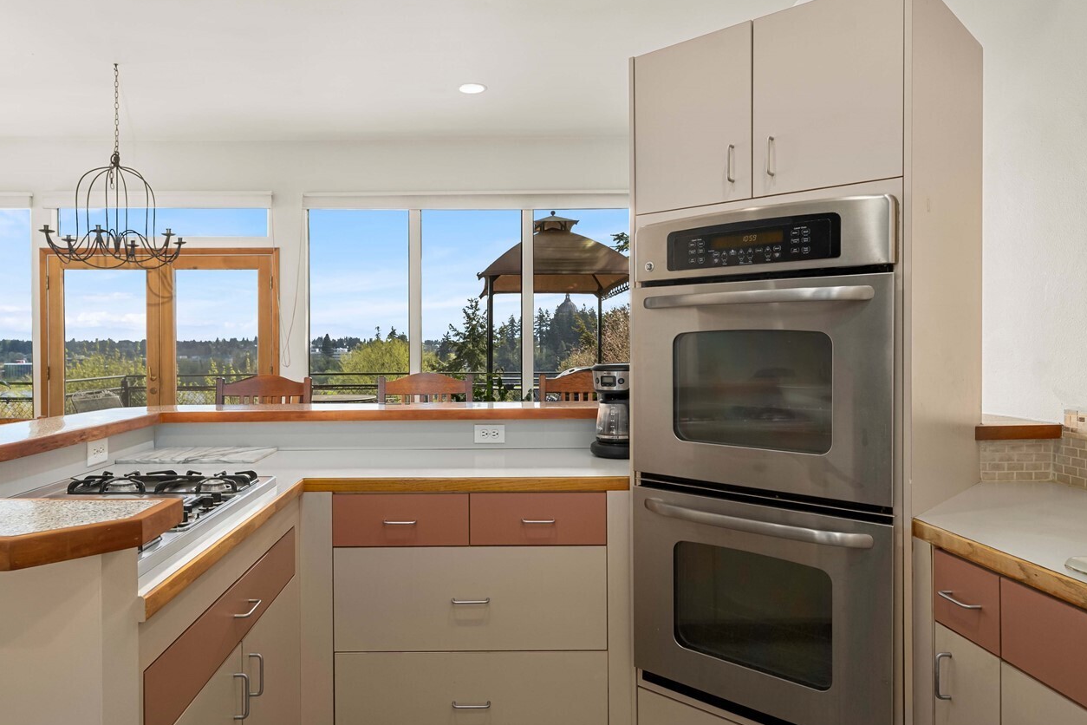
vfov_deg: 55.1
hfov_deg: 76.0
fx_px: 694
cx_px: 500
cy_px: 353
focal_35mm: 23
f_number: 6.7
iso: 160
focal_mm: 17
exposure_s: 1/30
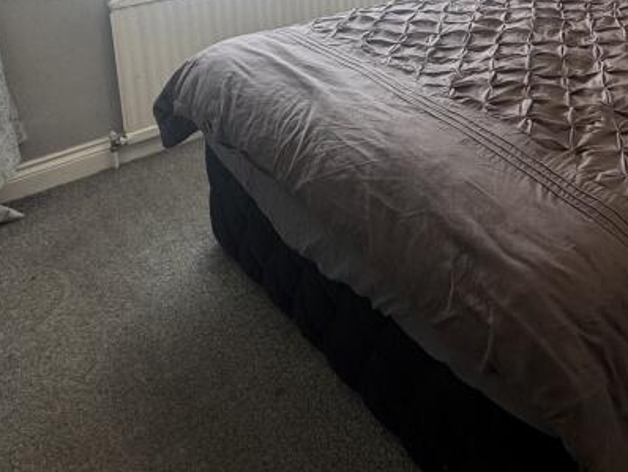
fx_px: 654
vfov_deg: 33.1
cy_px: -82
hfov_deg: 45.0
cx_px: 601
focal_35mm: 36
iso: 80
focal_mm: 2.22
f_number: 2.2
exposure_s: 1/99
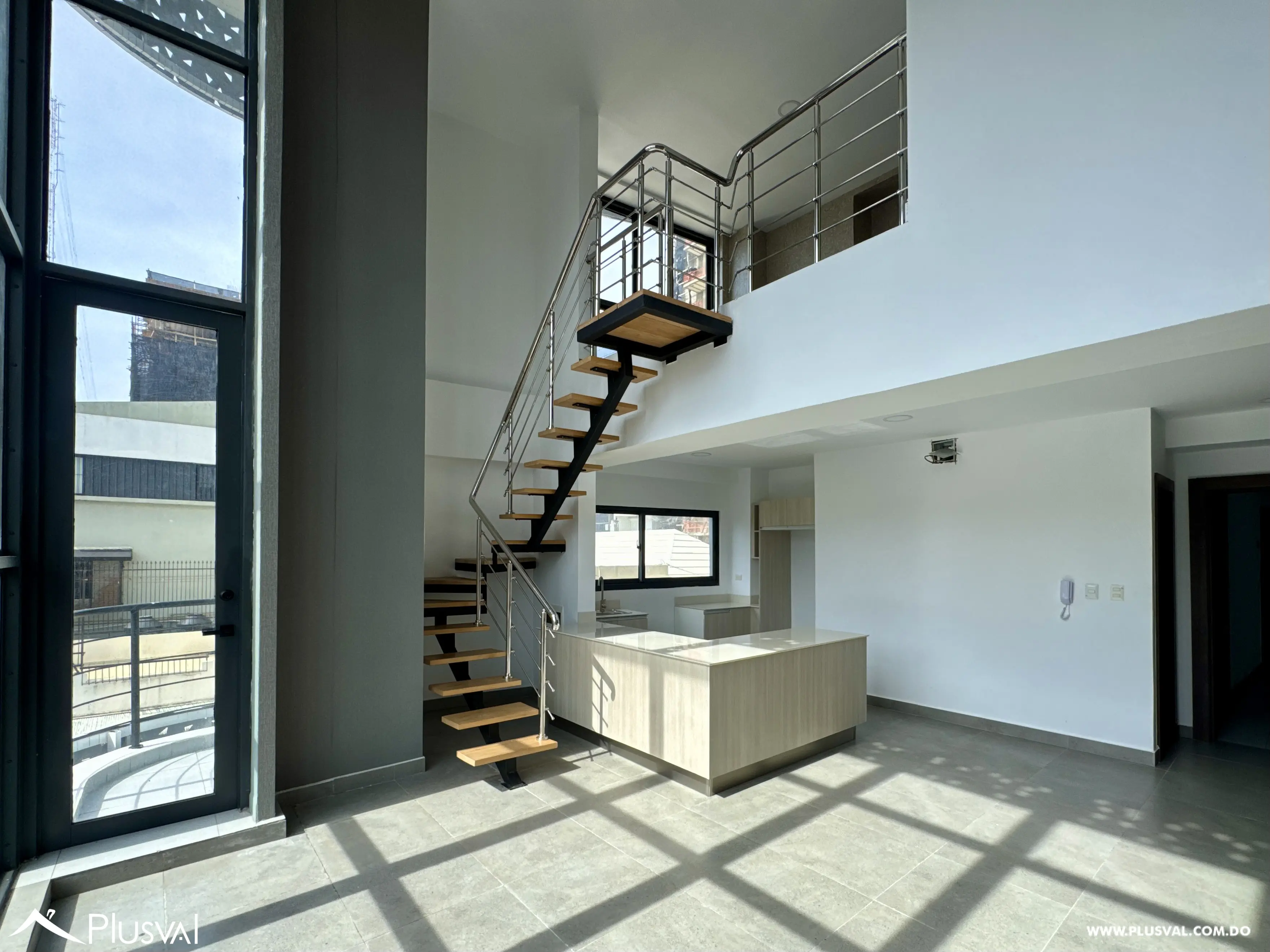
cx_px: 635
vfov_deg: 85.7
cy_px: 476
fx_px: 514
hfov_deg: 102.1
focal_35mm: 14
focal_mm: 2.22
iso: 50
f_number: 2.2
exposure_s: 1/910
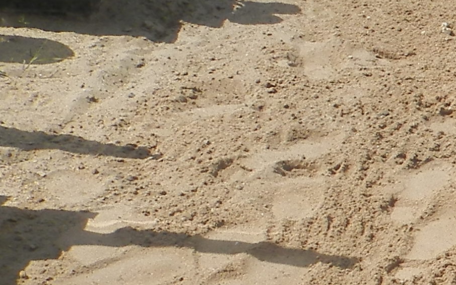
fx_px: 1677
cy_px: 245
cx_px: 951
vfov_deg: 9.7
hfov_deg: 13.1
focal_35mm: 135
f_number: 8.7
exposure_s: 1/200
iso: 80
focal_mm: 4.5
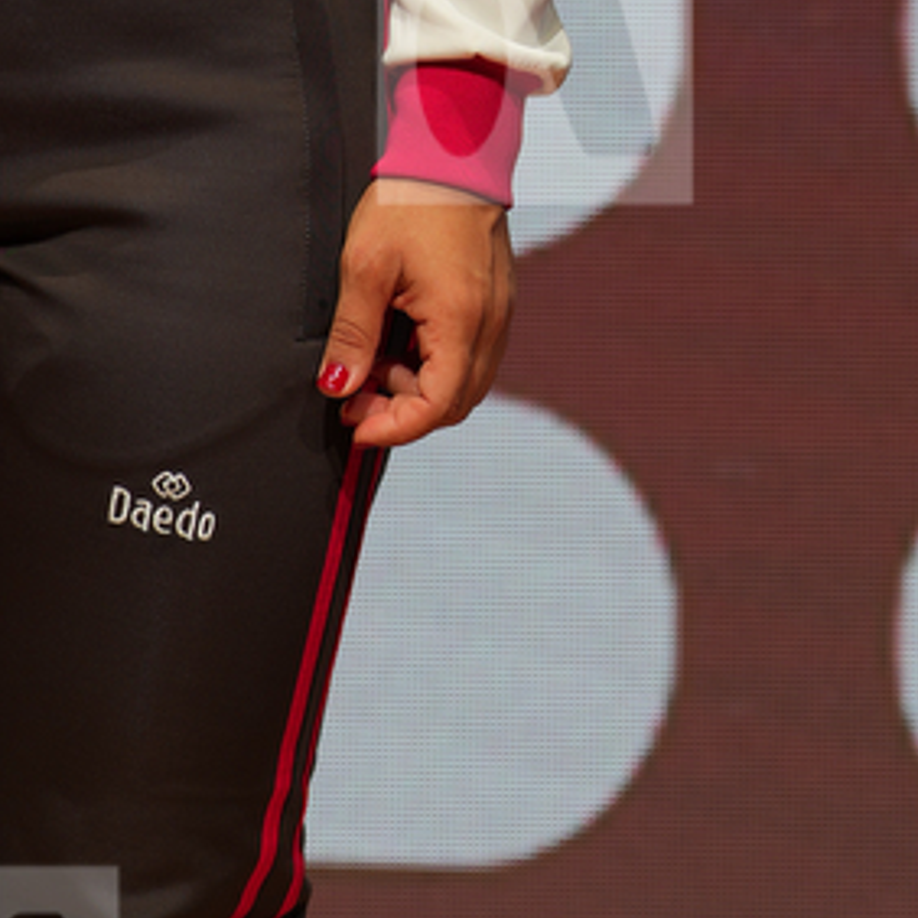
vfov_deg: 2.8
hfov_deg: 2.8
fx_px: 18542
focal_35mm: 618
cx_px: -39
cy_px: -140
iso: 100
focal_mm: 128
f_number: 2.8
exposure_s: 1/250
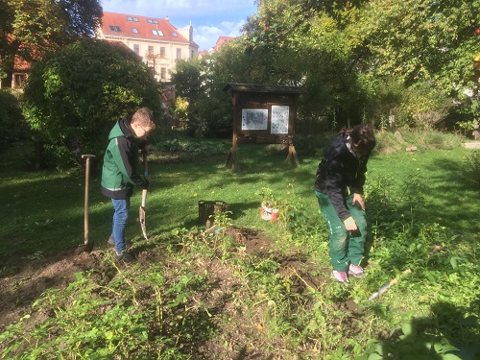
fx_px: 402
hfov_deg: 61.7
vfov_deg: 48.2
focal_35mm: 29
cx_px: 240
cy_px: 180
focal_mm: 4.15
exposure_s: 1/444
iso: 25
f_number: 2.2
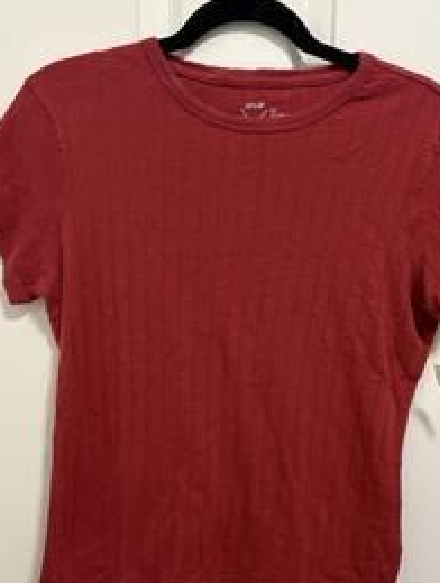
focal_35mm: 38
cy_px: 368
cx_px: 272
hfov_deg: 37.6
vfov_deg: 48.4
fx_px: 642
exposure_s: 1/60
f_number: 1.6
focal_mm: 5.96
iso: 320
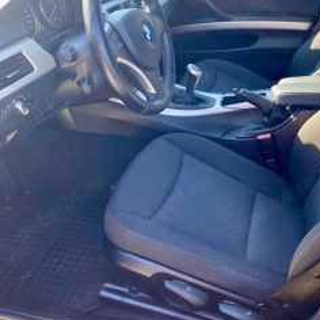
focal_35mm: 39
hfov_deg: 42.6
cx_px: 193
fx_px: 408
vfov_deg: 42.5
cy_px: 119
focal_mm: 4.25
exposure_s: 1/121
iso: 40
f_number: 1.8
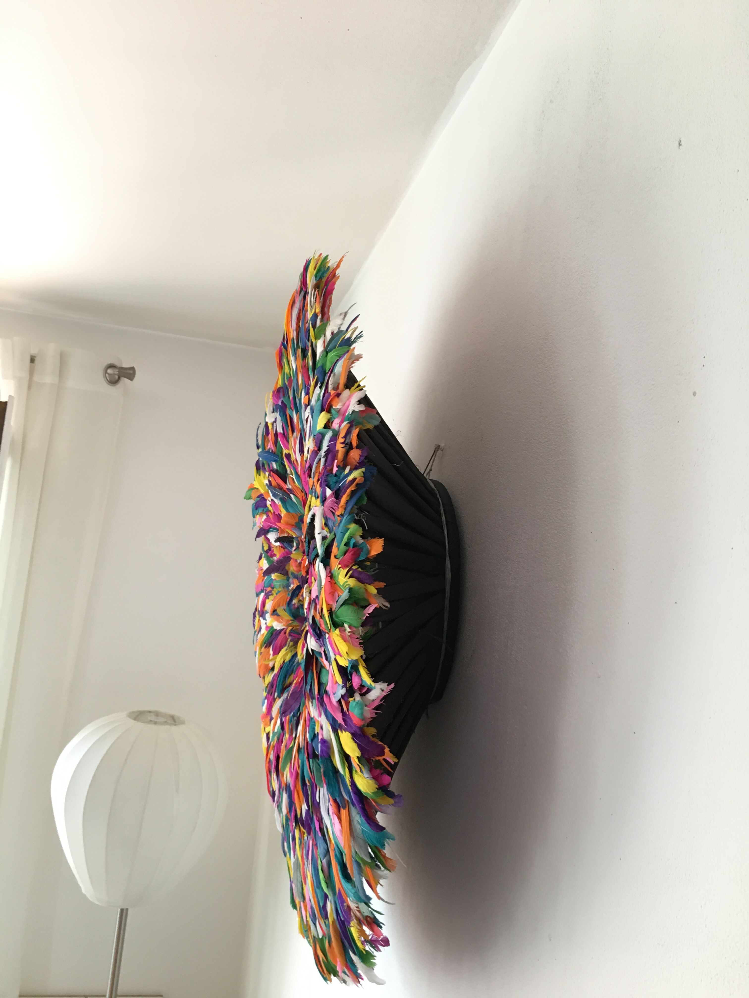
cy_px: 499
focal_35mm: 29
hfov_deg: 48.2
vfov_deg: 61.7
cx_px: 374
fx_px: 837
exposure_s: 1/33
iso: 125
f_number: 2.2
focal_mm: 4.15
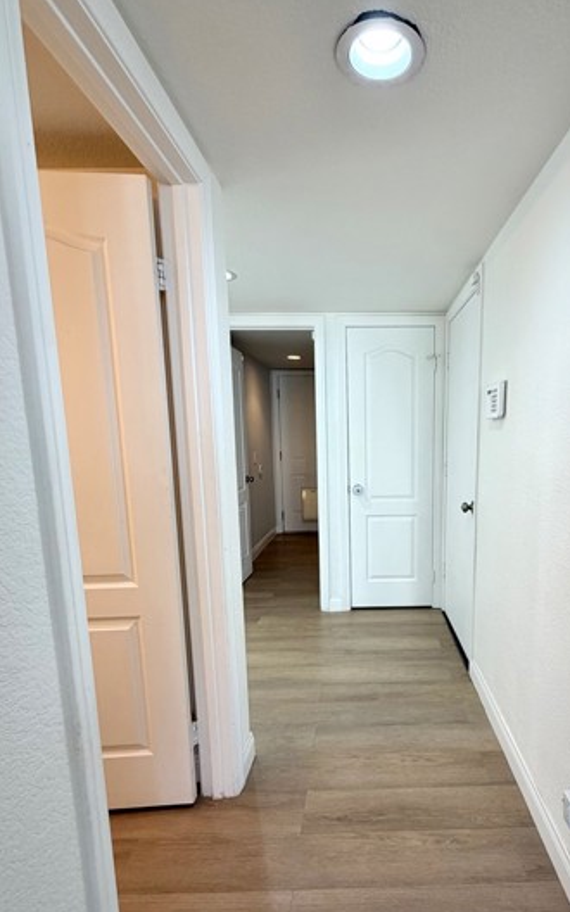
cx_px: 373
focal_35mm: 18
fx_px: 447
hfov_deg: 63.6
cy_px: 504
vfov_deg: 90.8
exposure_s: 1/120
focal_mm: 2.22
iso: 100
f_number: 2.2
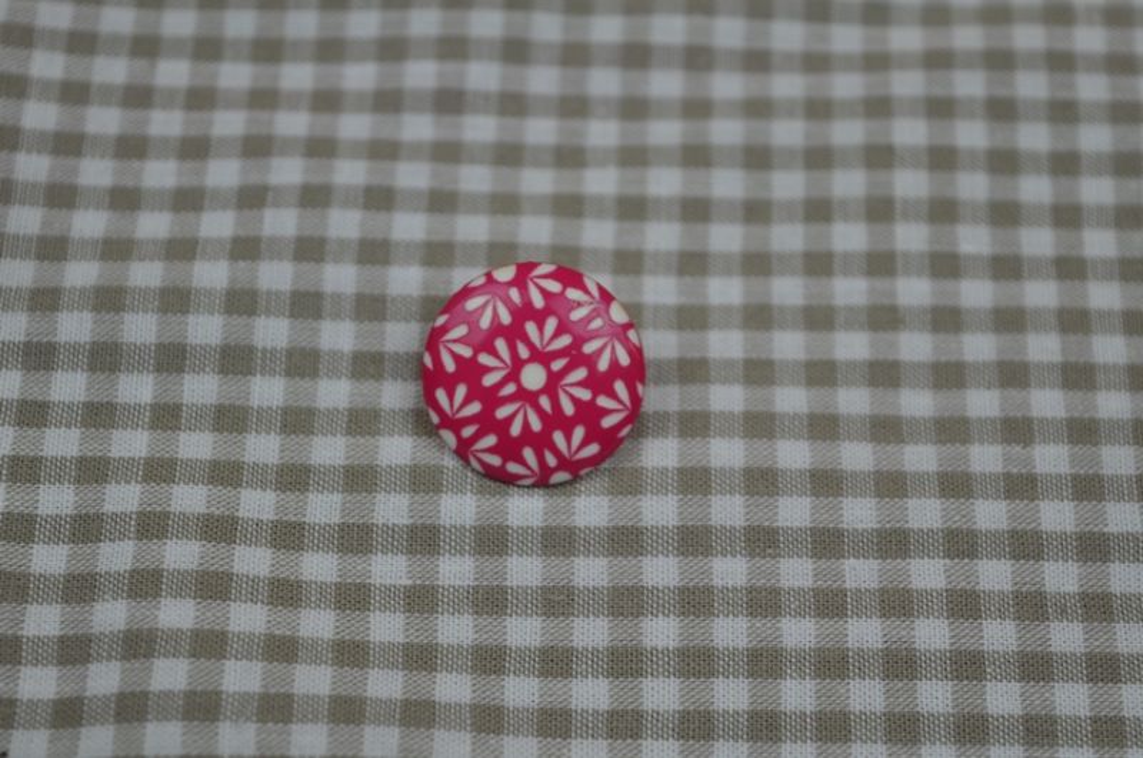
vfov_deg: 16.5
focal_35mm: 82
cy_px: 379
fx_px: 2616
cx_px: 572
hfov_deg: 24.7
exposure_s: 1/125
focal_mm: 55
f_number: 5.6
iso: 250
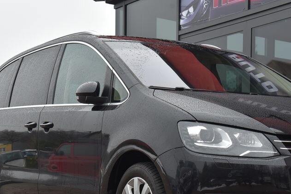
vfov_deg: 15.3
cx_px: 192
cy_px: 149
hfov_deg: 22.8
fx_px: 719
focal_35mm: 89
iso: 500
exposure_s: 1/160
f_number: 6.3
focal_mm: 55
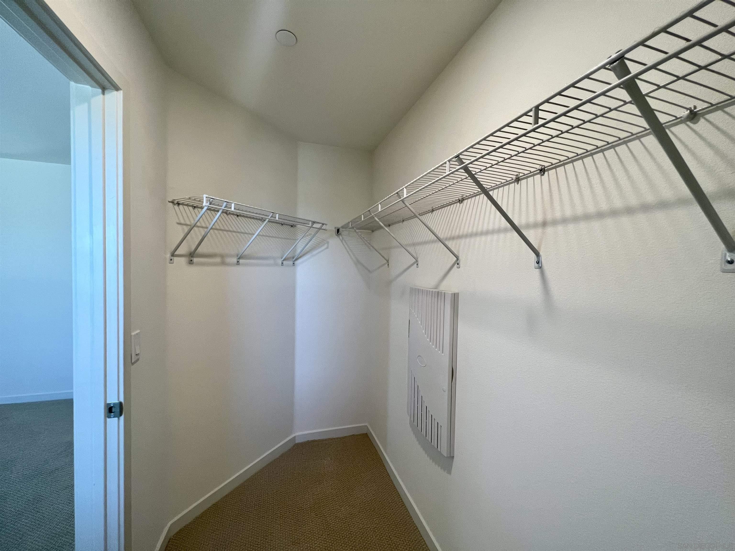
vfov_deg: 89.9
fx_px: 276
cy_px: 276
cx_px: 368
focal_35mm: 13
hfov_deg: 106.2
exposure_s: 1/120
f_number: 1.8
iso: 160
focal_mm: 1.57
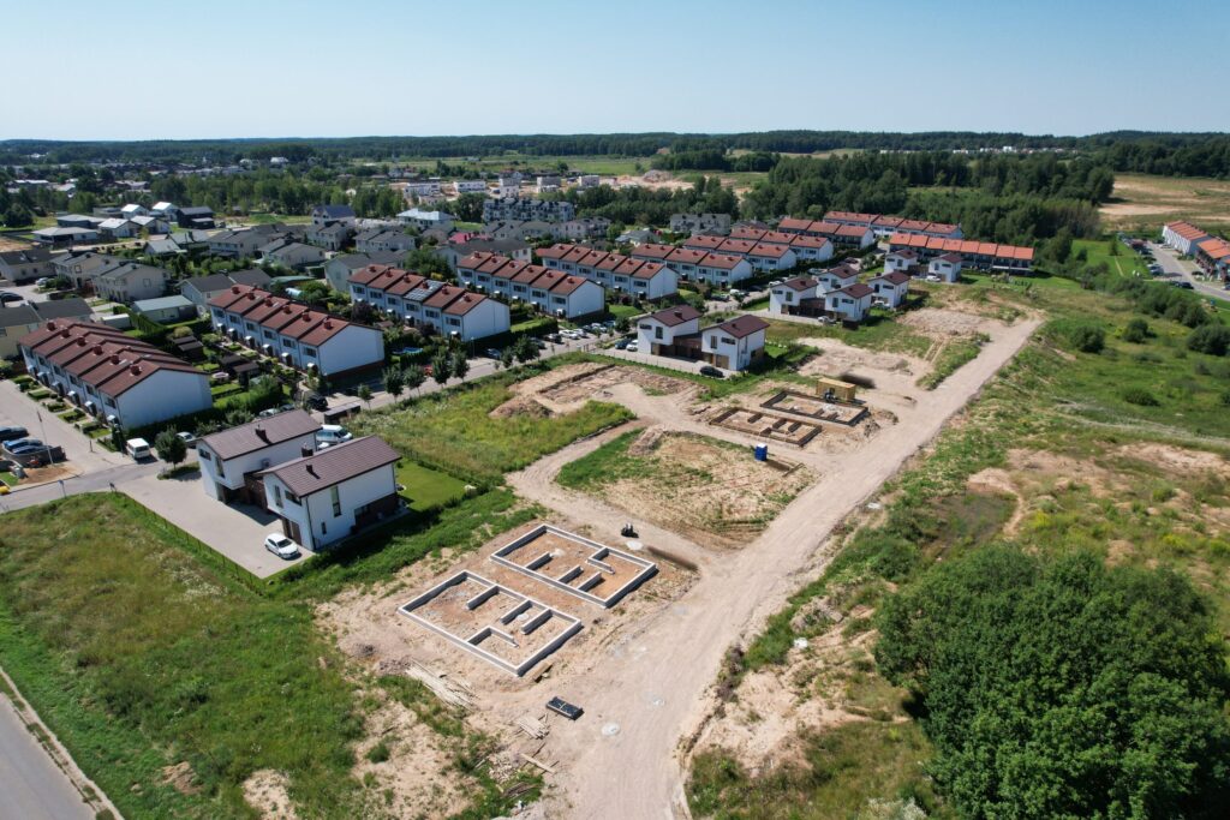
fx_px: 752
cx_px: 615
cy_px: 410
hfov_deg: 78.6
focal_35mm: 22
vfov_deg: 57.2
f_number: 2.8
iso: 140
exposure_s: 1/2500
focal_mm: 8.38
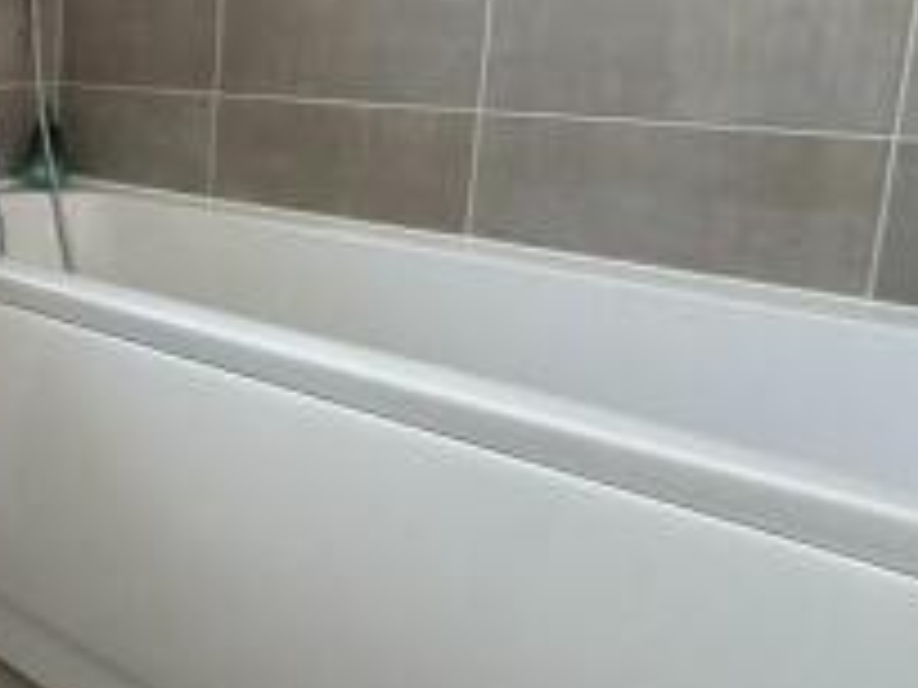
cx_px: -119
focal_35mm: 40
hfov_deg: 37.9
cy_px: 191
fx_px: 1061
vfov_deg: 35.3
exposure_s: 1/60
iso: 400
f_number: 2.2
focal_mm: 2.22
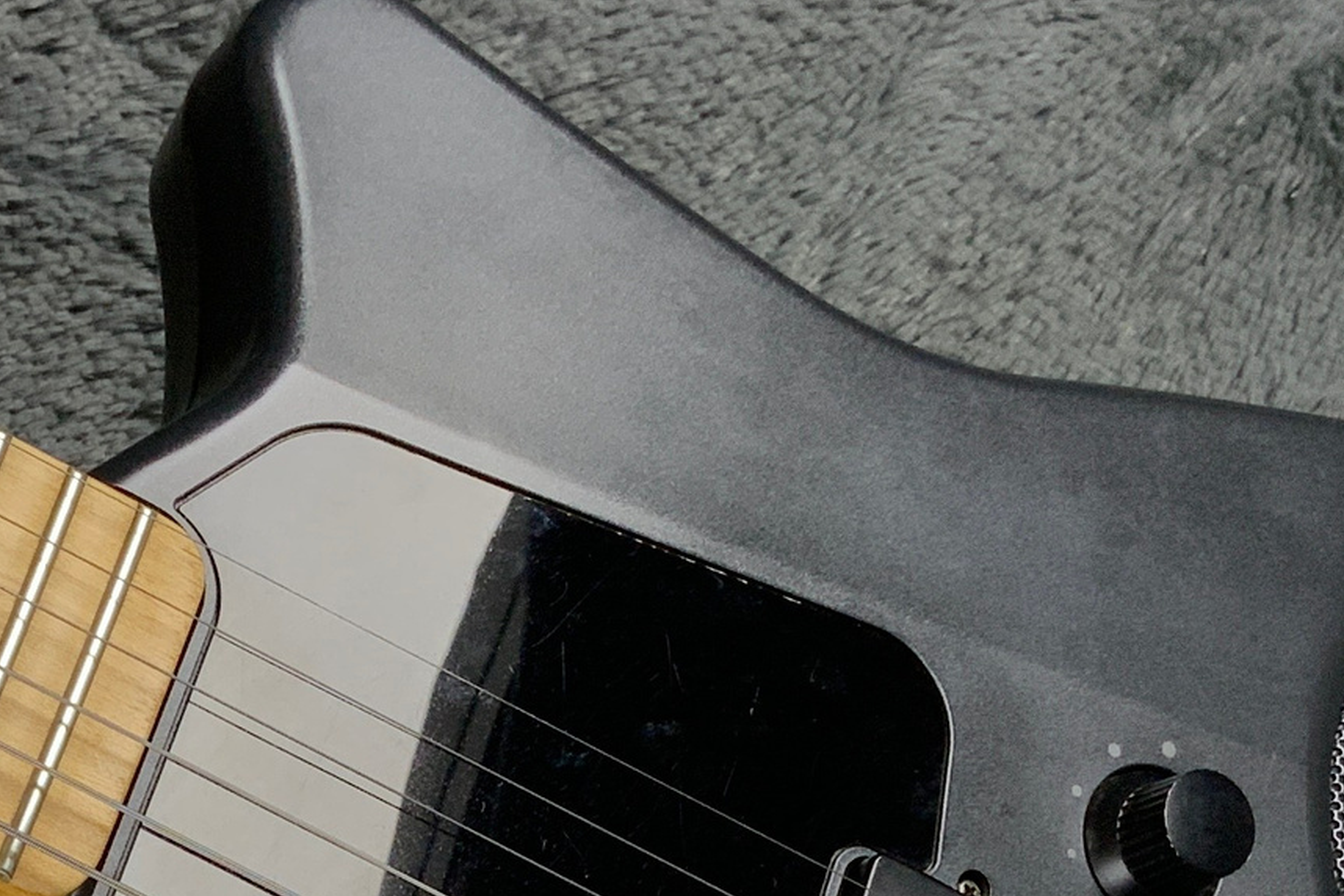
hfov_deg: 22.3
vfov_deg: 14.4
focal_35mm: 90
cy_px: 1228
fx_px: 3360
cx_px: 274
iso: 64
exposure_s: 1/60
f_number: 1.8
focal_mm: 3
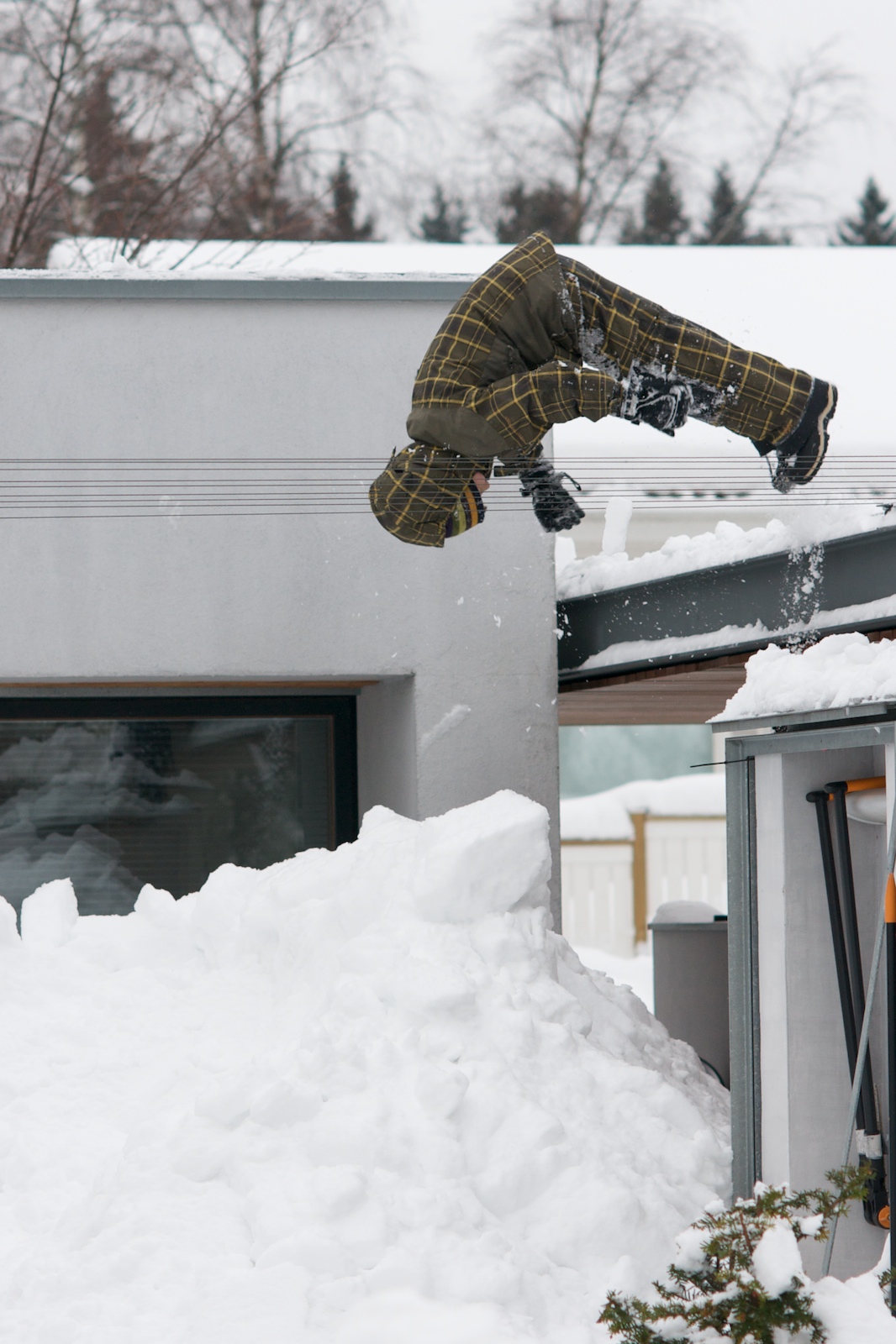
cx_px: 448
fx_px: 4762
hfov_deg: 10.7
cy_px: 672
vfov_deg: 16.1
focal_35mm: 128
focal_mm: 85
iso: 200
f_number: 4
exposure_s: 1/800
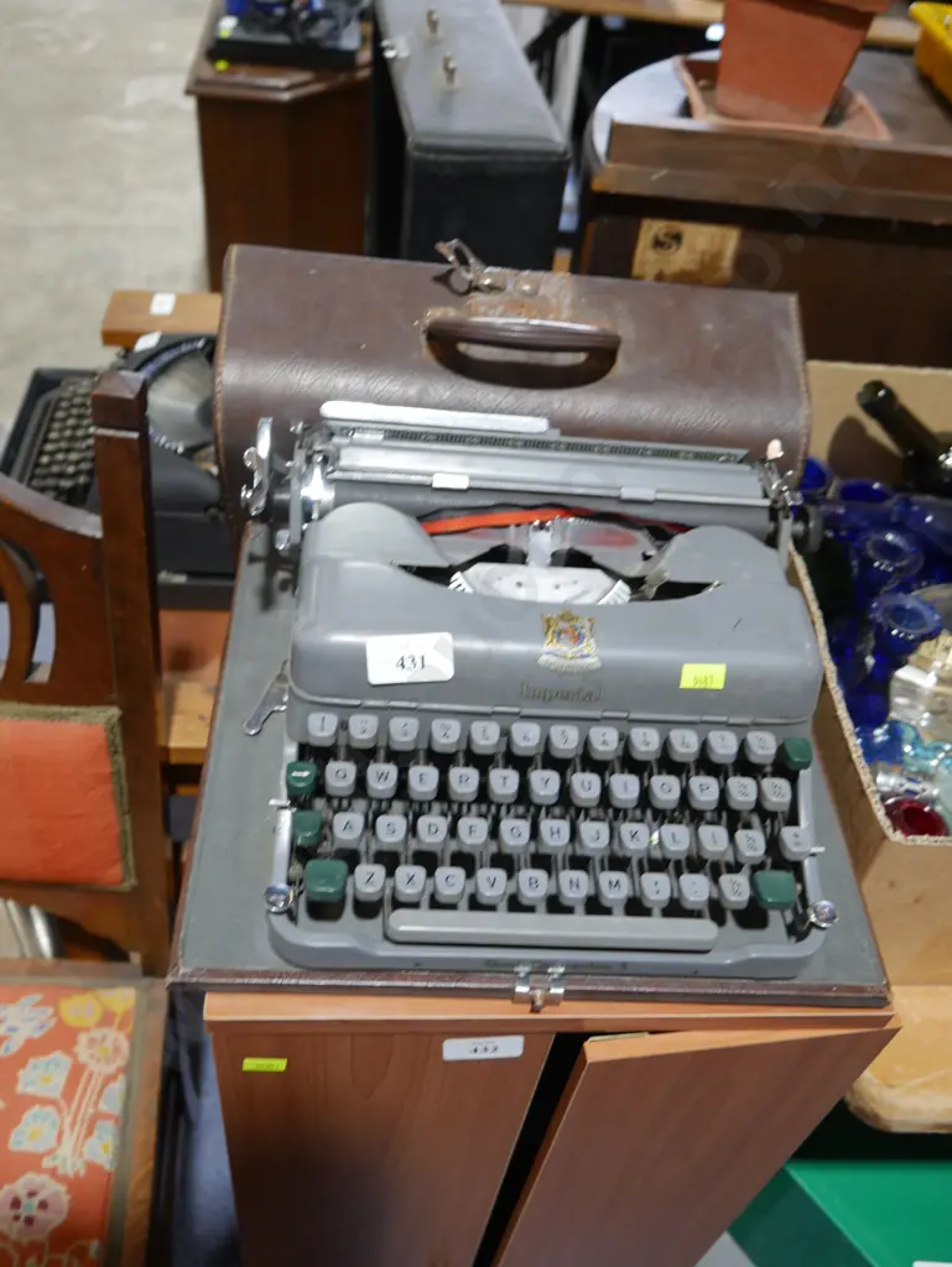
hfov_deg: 46.8
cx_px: 476
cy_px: 634
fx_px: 1099
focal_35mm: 30
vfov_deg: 59.9
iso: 320
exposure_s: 1/60
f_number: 3.6
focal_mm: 15
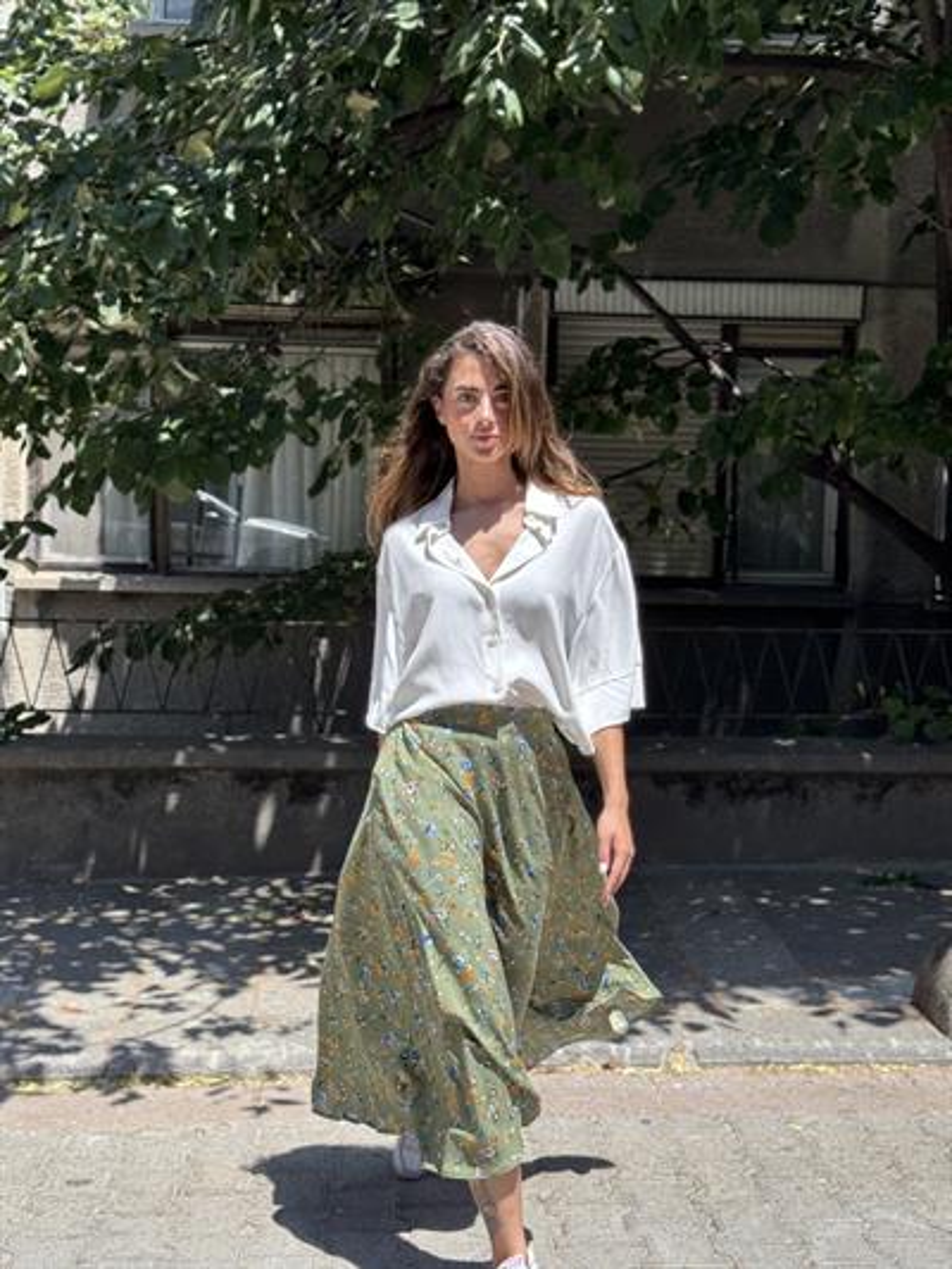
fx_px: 1759
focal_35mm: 48
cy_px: 634
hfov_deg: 30.3
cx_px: 476
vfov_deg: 39.6
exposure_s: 1/1524
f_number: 1.78
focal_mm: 6.76
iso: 64
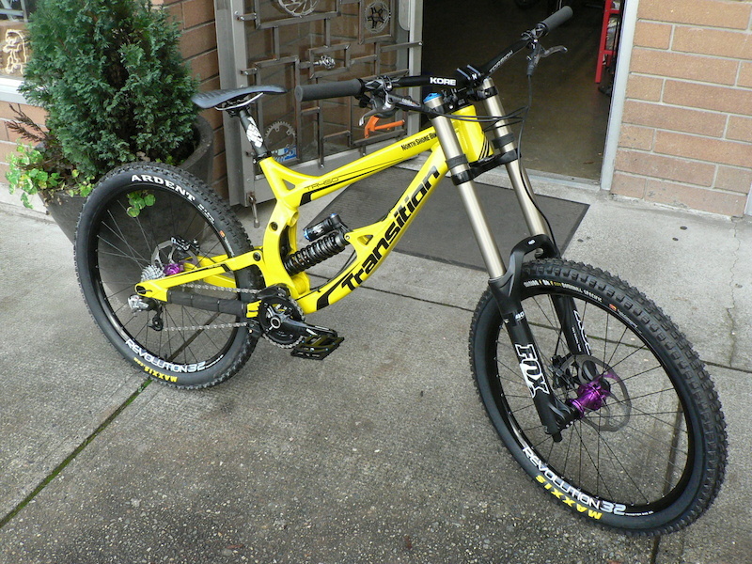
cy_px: 282
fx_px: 760
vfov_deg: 40.7
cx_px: 376
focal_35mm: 35
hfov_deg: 52.6
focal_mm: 6
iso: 200
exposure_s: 1/125
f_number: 4
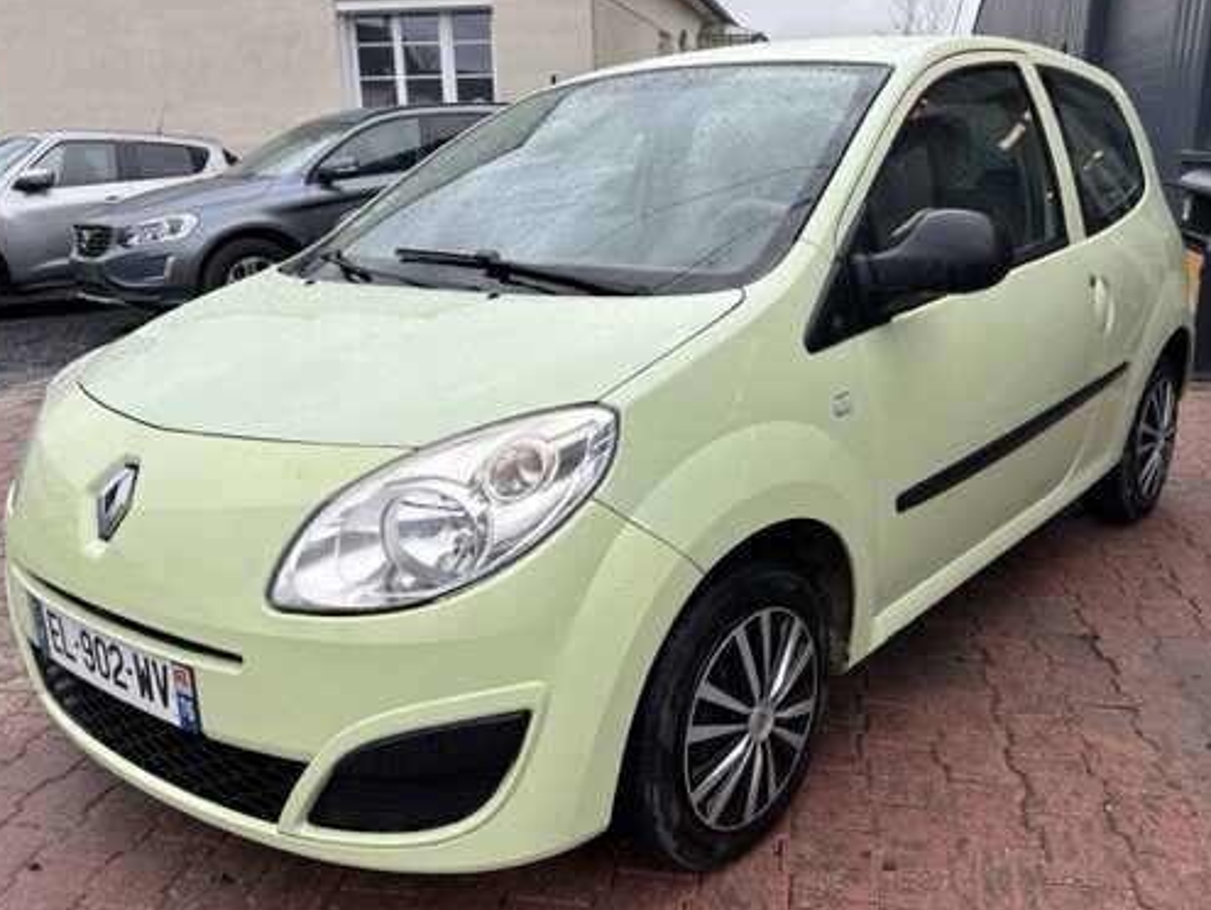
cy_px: 519
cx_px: 634
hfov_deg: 58.3
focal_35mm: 31
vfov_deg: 45.4
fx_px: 1085
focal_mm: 6.86
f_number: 1.78
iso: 80
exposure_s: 1/971
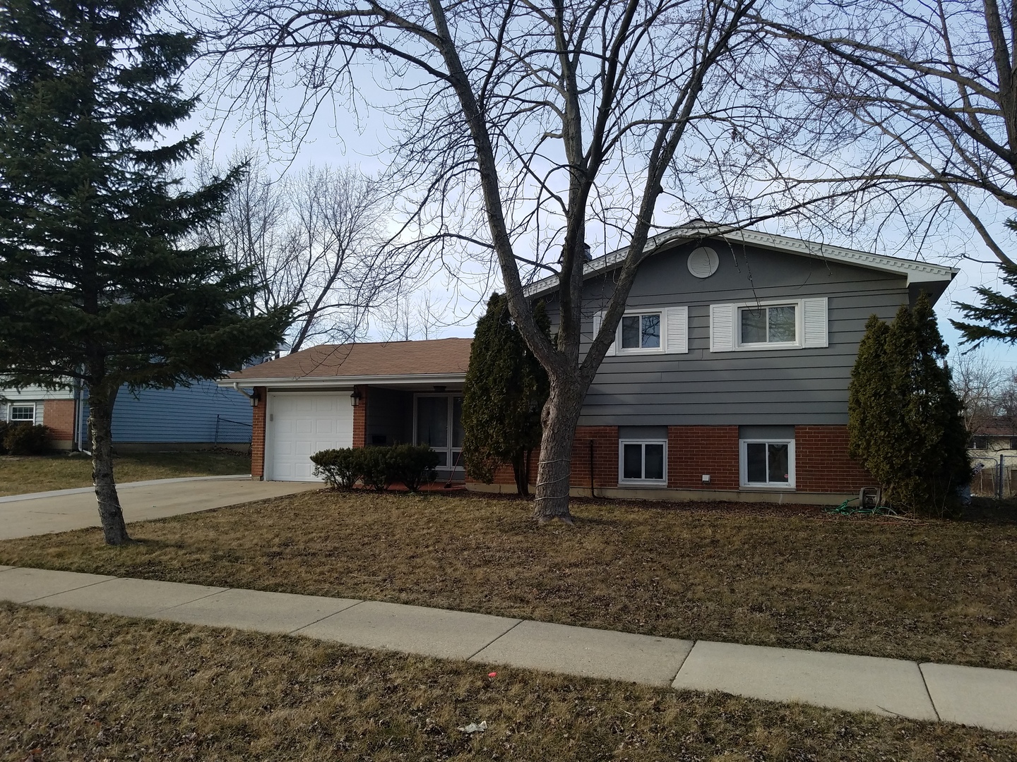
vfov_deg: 53.1
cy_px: 381
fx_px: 764
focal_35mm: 26
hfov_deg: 67.3
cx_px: 508
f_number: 1.7
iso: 50
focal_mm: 4.2
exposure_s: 1/1120
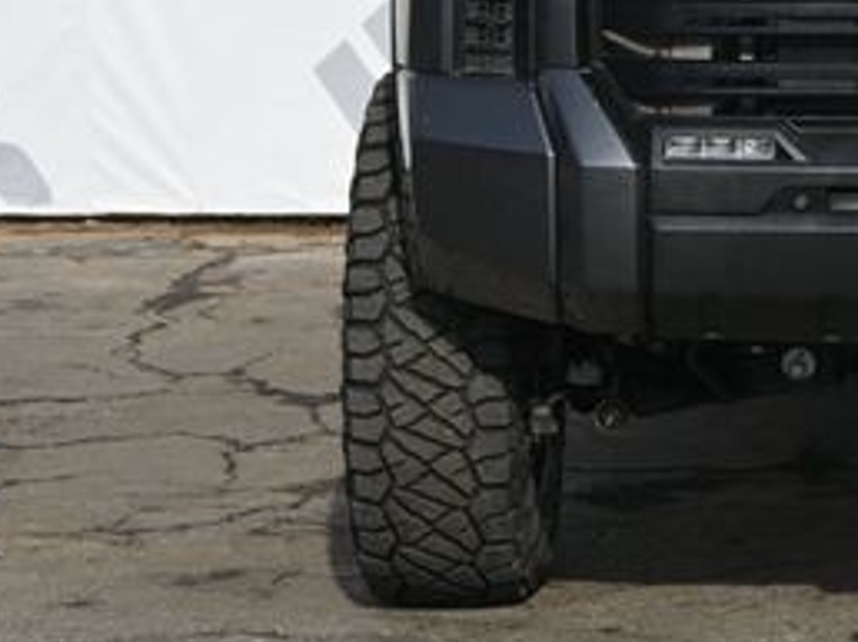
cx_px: 1018
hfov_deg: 10.9
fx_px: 4433
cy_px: -10
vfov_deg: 8.2
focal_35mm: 179
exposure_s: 1/250
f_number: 6.3
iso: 180
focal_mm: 50
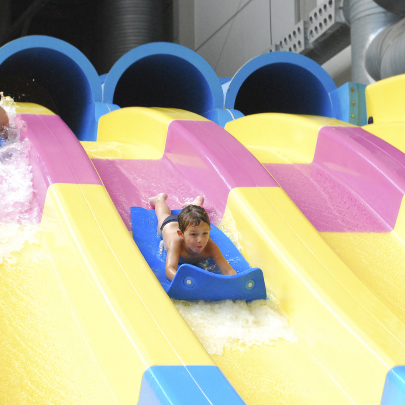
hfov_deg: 12.6
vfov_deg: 12.6
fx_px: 1838
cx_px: 165
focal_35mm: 139
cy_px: 196
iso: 1600
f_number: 7.1
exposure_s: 1/640
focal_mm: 55
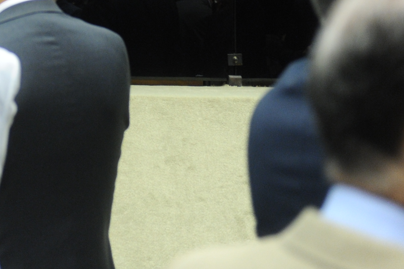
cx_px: -63
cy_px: -167
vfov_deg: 9.5
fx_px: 1559
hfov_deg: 14.4
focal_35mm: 139
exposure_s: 1/60
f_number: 2.8
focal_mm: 42
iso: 1250
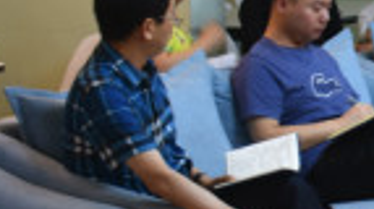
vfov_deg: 7.8
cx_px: 591
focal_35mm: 155
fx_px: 1535
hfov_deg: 13.0
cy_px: 10
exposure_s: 1/20
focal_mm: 22
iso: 160
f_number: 3.5
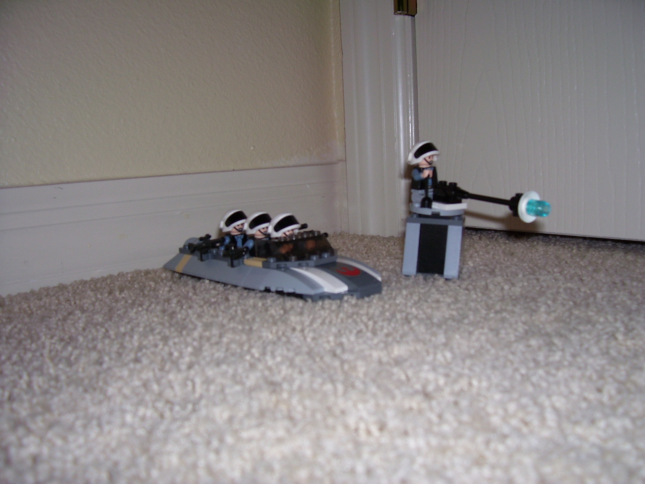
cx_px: 322
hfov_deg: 54.0
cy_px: 242
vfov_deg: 41.8
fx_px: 634
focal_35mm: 34
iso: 80
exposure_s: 1/60
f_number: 2.7
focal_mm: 5.6
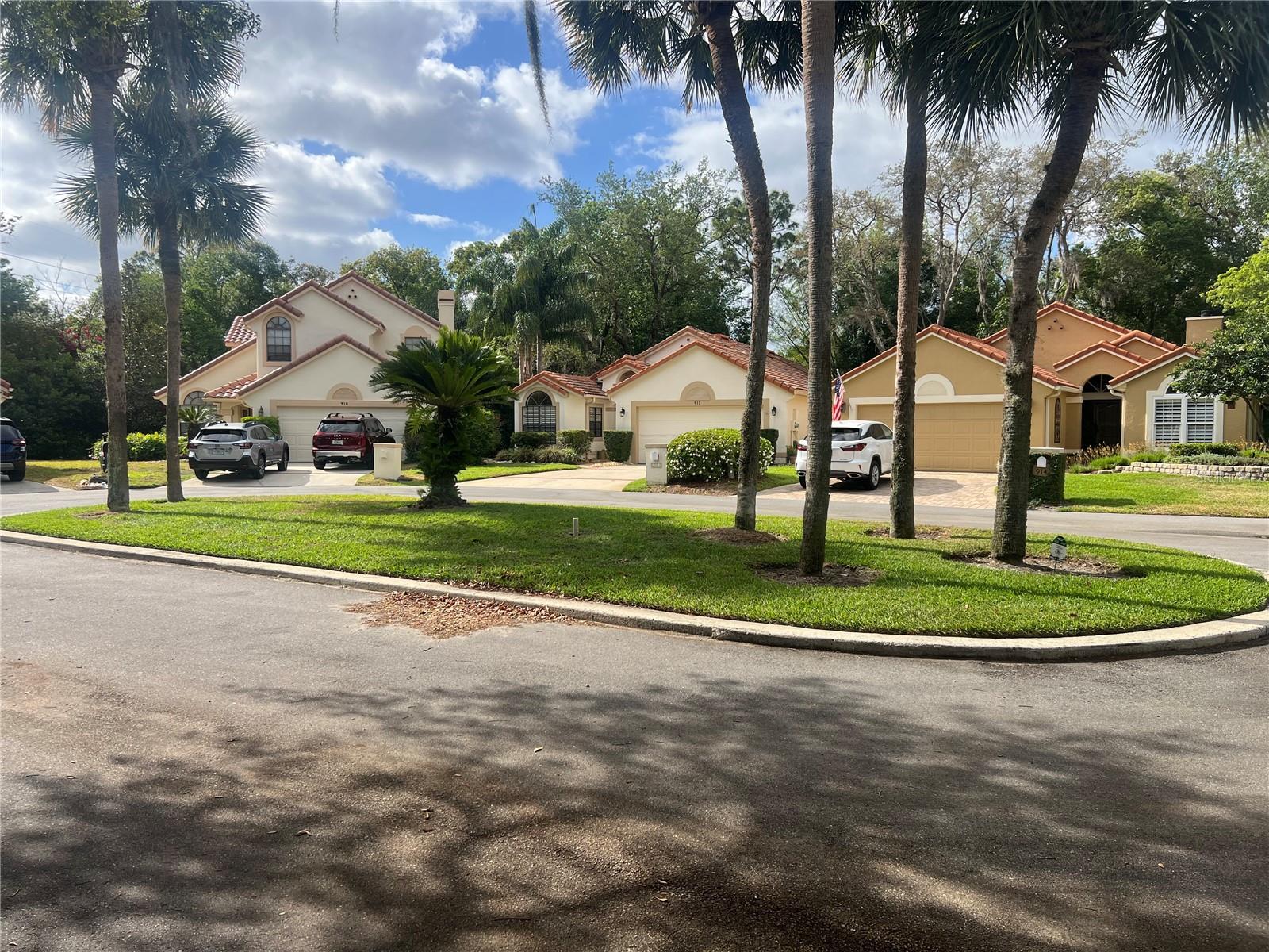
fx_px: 953
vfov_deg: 53.1
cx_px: 634
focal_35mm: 26
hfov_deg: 67.3
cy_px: 476
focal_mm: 5.7
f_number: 1.5
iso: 50
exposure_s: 1/2762
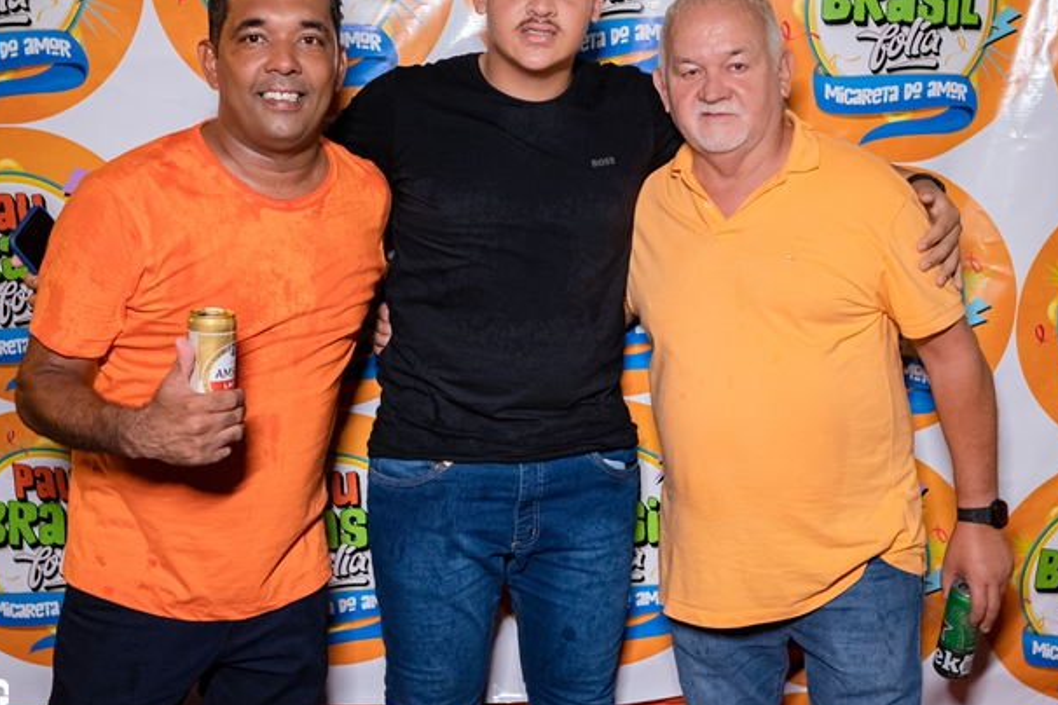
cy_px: 290
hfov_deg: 44.5
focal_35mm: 44
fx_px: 1293
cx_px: 544
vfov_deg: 30.4
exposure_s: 1/160
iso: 2500
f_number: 2.8
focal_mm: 24
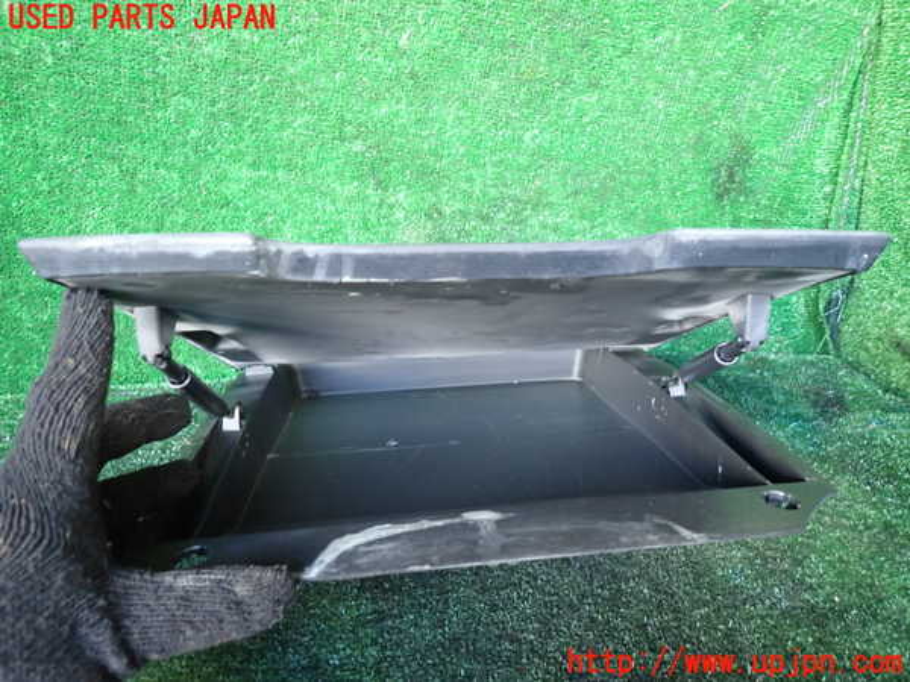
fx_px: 657
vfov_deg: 54.9
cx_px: 455
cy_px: 341
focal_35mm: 25
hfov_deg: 69.4
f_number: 2
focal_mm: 4.5
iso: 400
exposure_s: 1/30
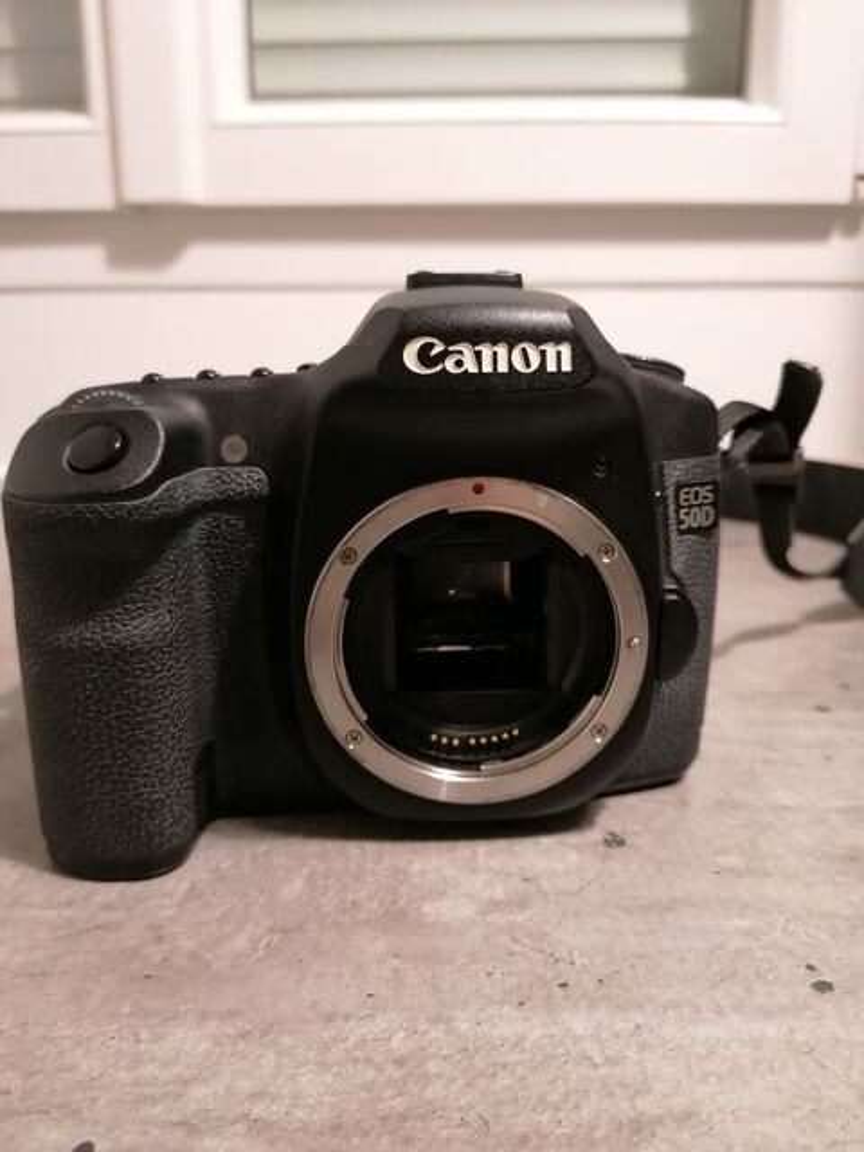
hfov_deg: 51.4
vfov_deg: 65.3
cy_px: 576
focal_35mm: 27
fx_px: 899
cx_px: 432
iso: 640
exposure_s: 1/25
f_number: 1.8
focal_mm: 4.75
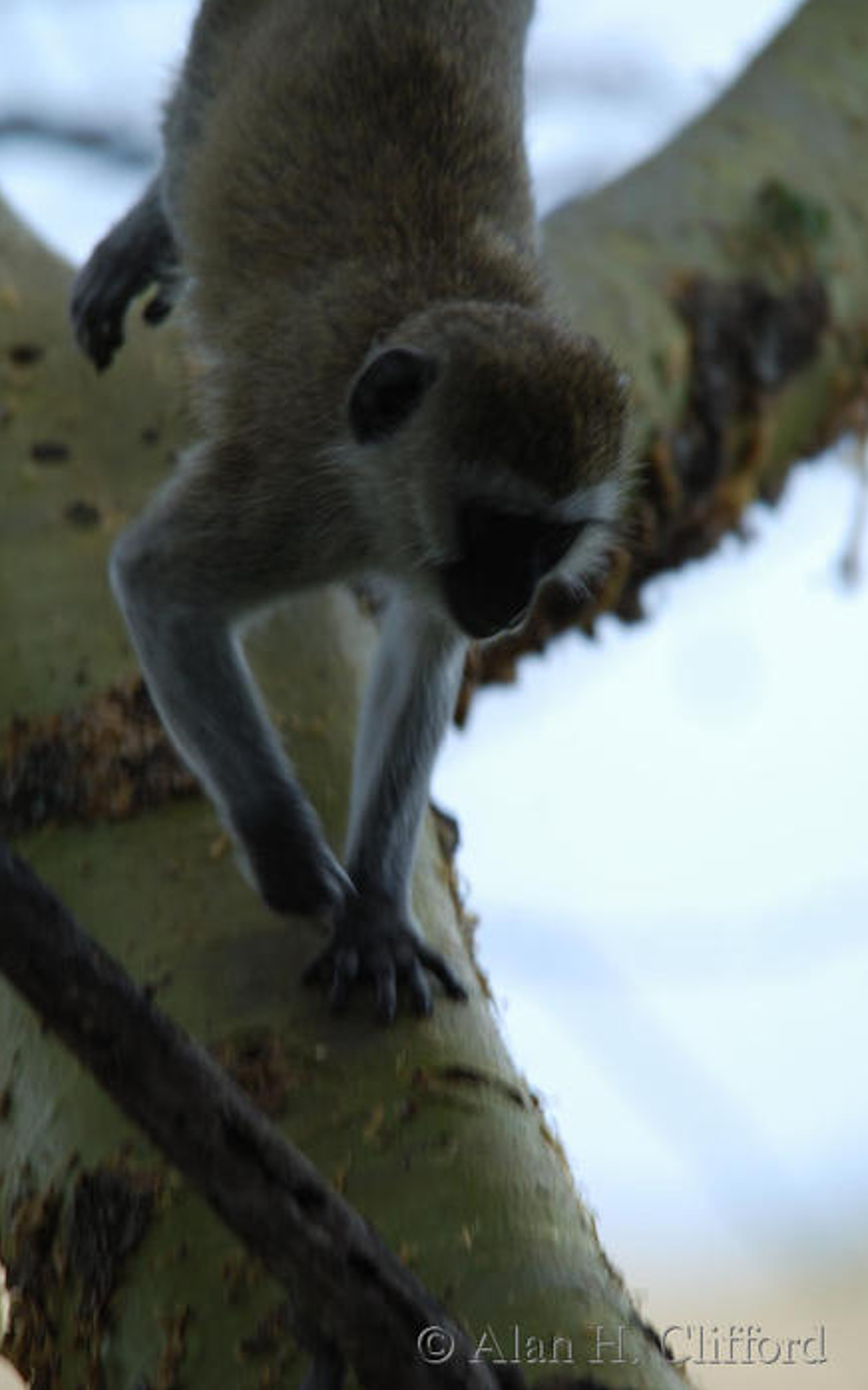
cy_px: 695
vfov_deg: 4.4
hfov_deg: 2.8
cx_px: 416
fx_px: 18024
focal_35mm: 476
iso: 100
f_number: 5.3
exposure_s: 1/125
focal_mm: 310
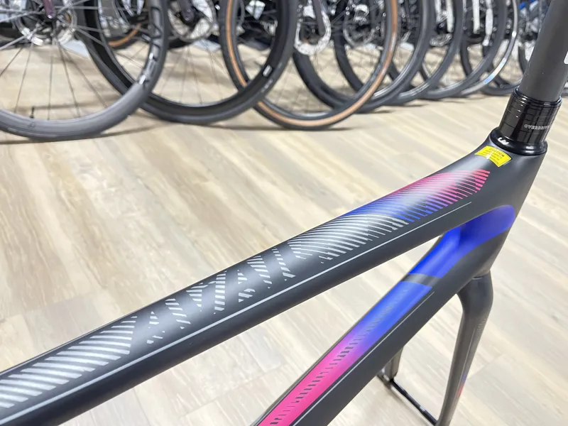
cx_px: 284
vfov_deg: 53.1
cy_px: 213
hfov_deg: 67.3
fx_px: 427
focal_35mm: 26
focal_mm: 5.1
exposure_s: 1/50
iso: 500
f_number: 1.6
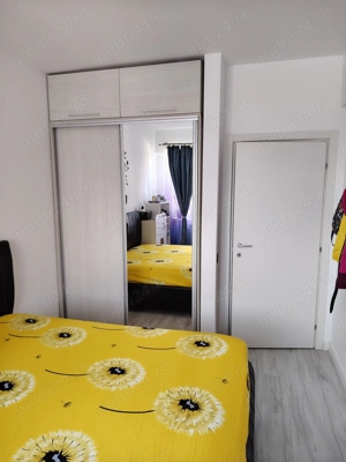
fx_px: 320
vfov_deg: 71.6
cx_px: 173
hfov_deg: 56.8
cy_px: 231
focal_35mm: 24
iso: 588
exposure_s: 1/33.3
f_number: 1.75
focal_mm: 5.25
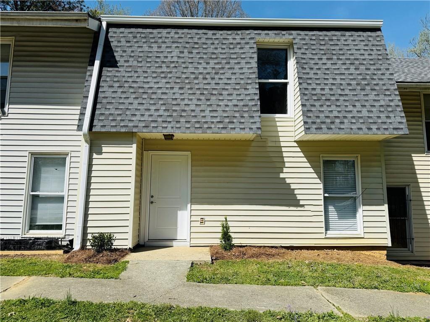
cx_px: 215
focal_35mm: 24
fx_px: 298
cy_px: 161
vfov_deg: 56.8
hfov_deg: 71.6
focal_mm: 6.76
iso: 80
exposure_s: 1/6711
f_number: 1.78
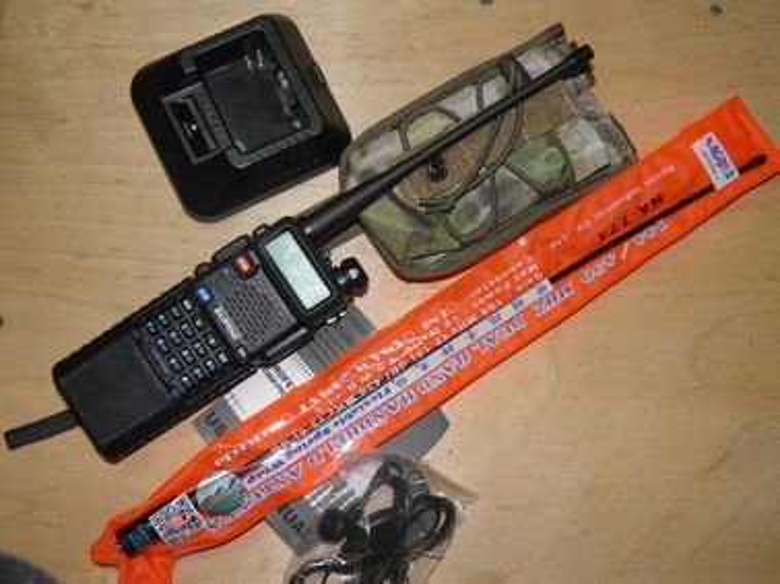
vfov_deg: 32.8
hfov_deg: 43.0
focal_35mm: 44
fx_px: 991
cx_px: 390
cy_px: 292
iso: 100
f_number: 3.3
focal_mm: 7.9
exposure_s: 1/60
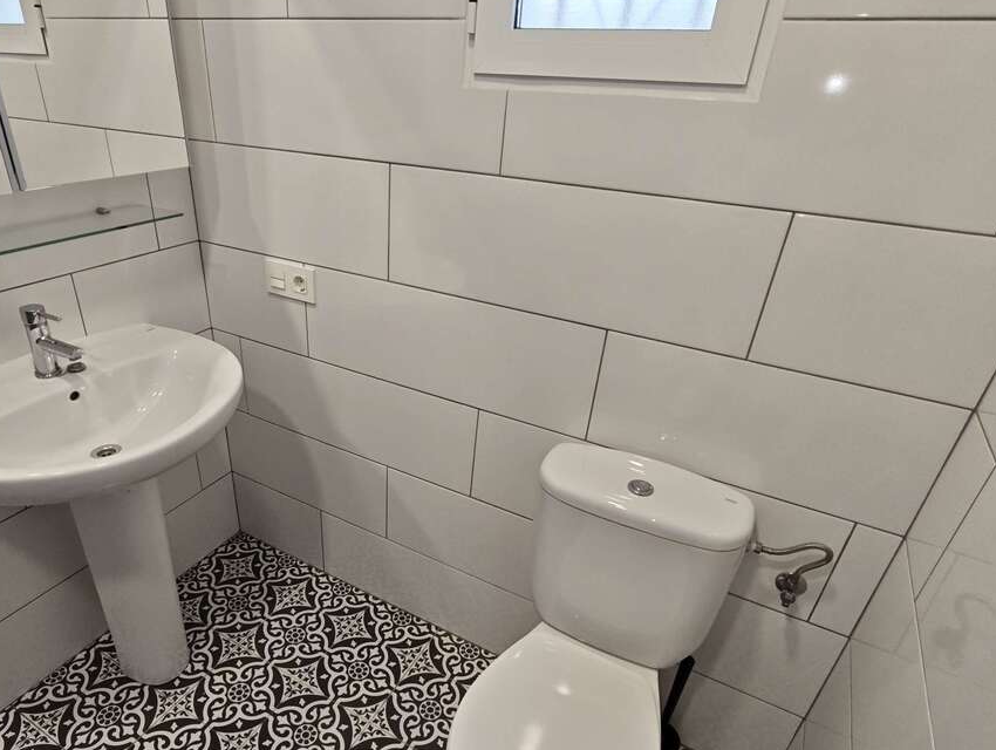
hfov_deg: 78.3
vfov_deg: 63.2
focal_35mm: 21
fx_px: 605
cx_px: 418
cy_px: 434
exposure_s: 1/60
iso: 160
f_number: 2.2
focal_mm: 2.16
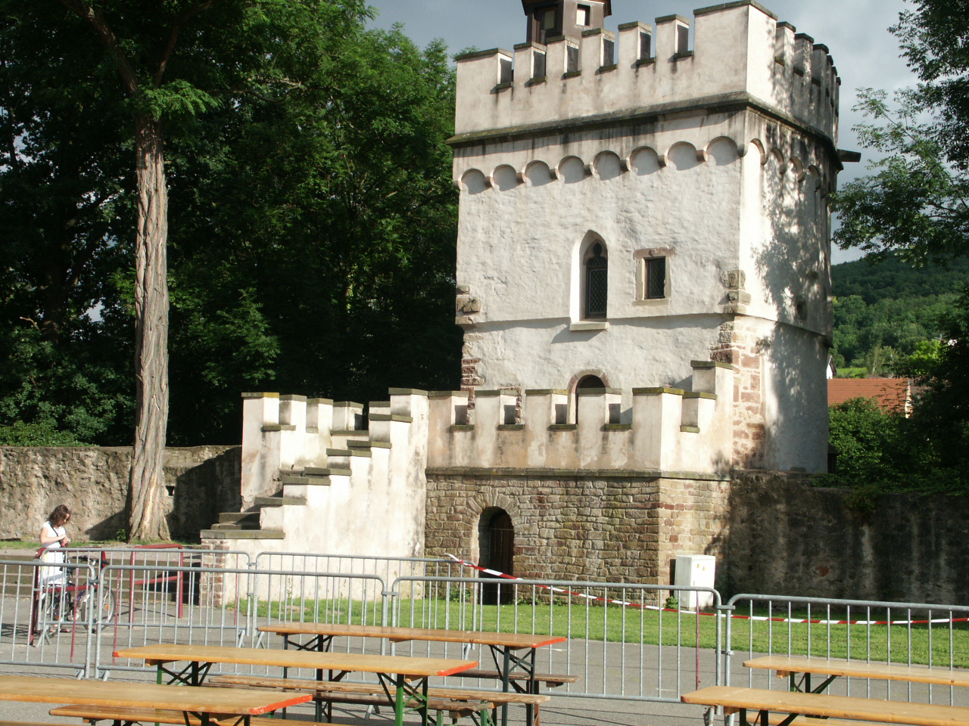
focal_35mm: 52
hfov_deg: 36.8
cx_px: 484
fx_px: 1456
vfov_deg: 28.0
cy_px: 363
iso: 100
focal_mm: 13.58
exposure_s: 1/250
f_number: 6.7
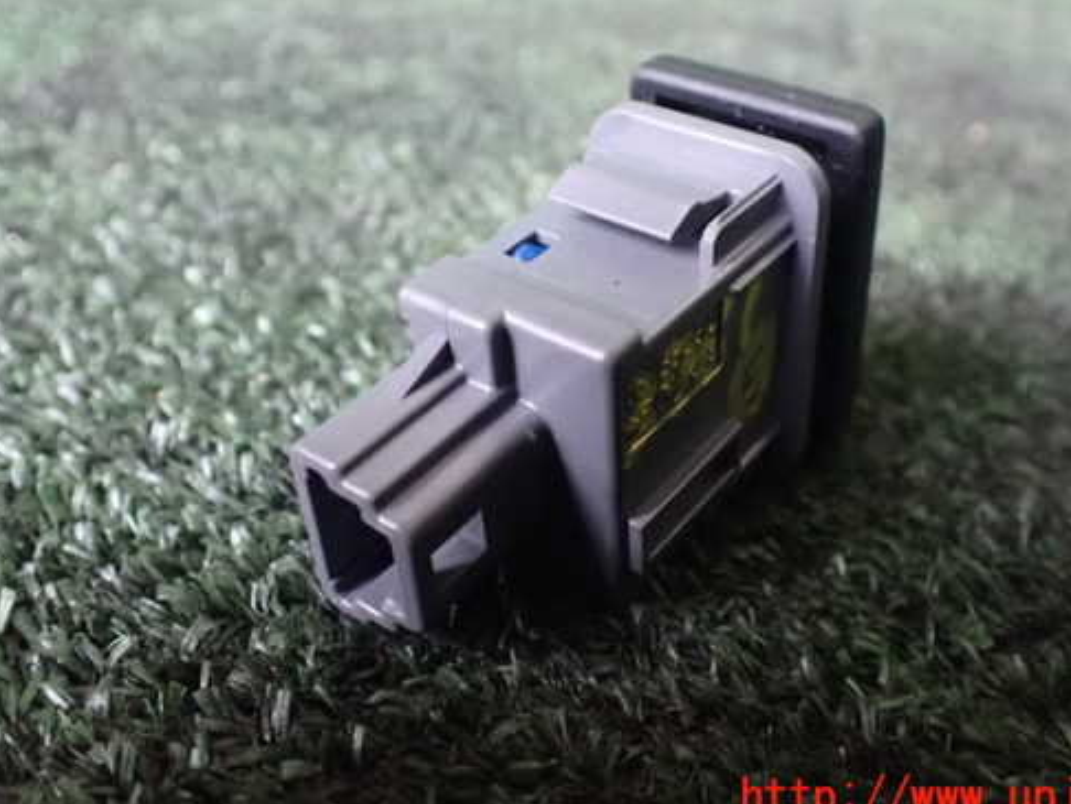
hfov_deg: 50.1
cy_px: 330
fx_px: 1145
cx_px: 577
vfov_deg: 38.6
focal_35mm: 37
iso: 1600
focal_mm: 5.4
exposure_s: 1/15
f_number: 2.3
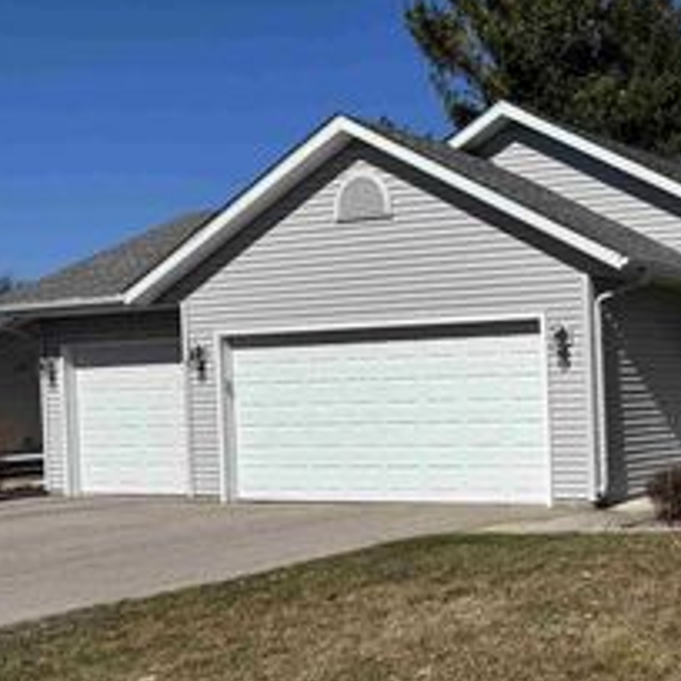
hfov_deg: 28.4
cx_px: 821
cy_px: 422
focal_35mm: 52
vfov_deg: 32.6
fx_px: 1157
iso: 80
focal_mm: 6.76
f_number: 1.78
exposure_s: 1/9009
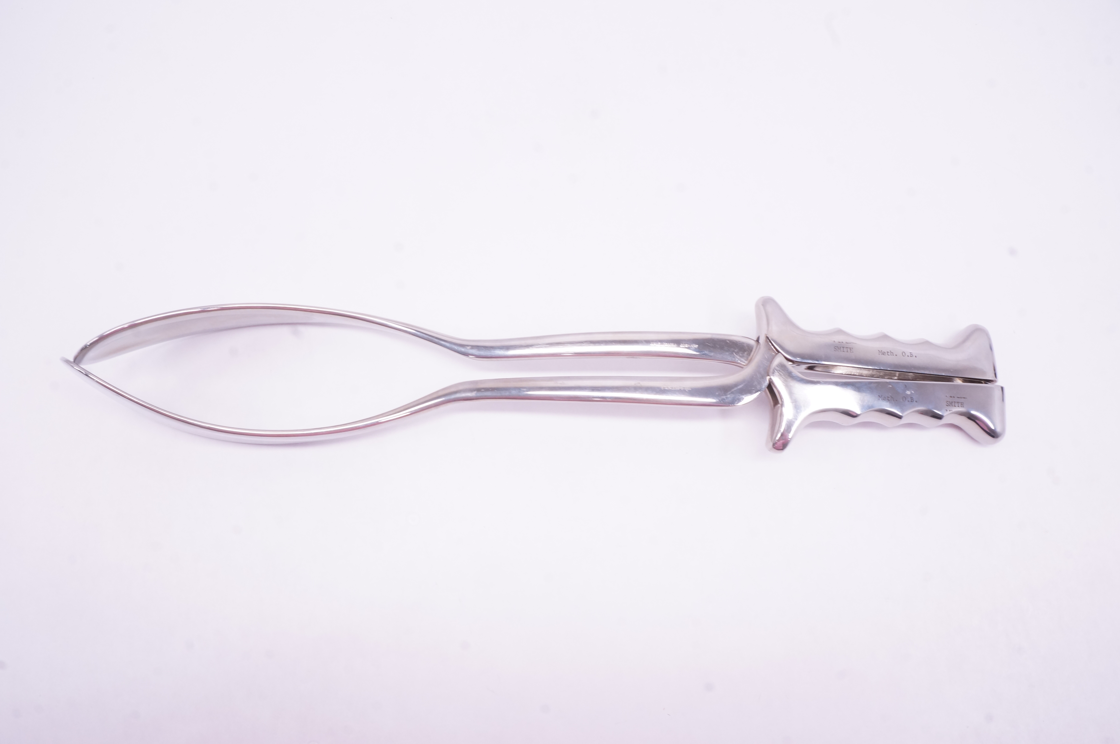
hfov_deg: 67.4
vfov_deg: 47.8
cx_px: 560
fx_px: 839
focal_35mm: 27
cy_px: 372
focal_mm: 18
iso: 800
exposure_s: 1/15
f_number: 18
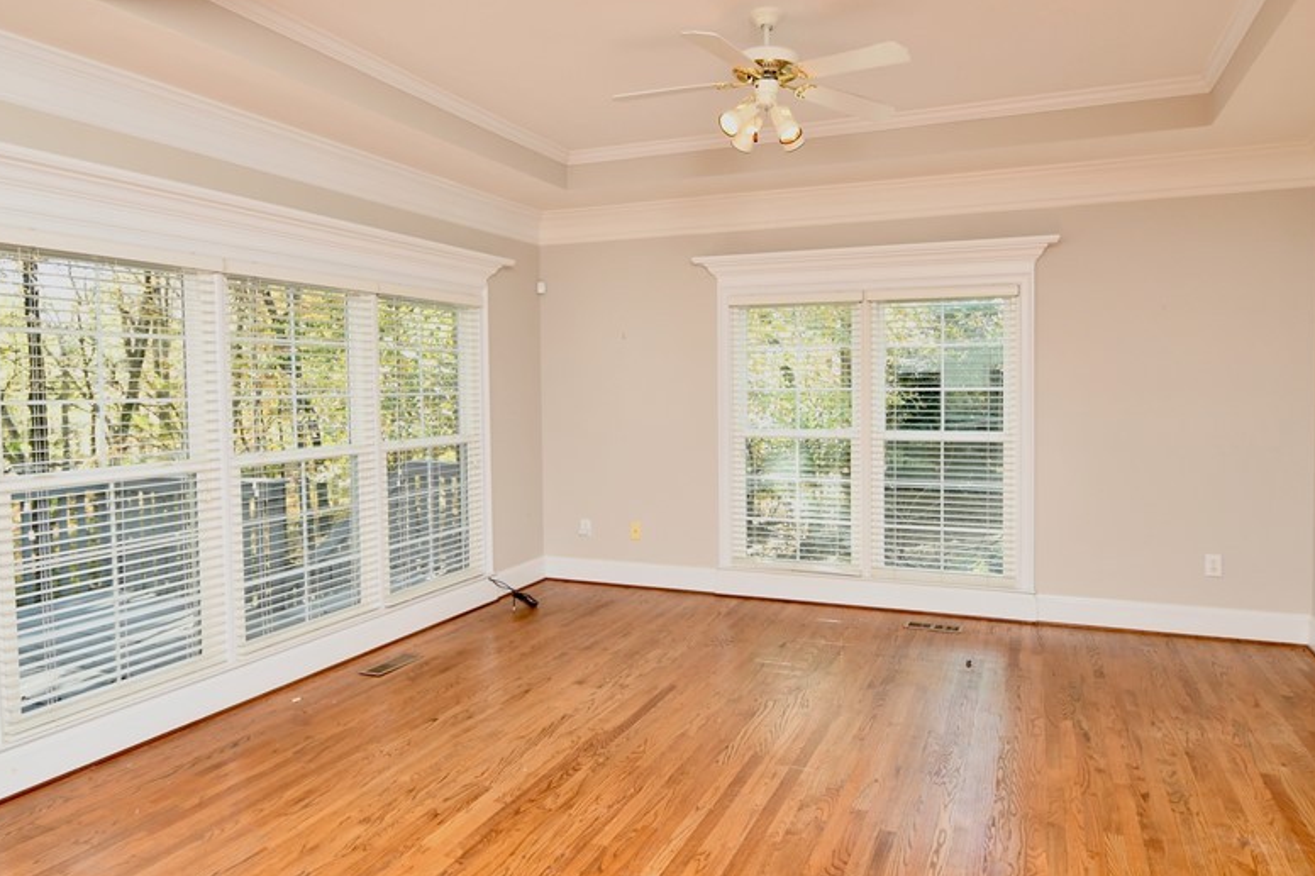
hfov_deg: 80.9
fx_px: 767
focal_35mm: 21
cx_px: 735
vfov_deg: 59.4
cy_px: 408
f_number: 4
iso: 450
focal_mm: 10
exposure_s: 1/60
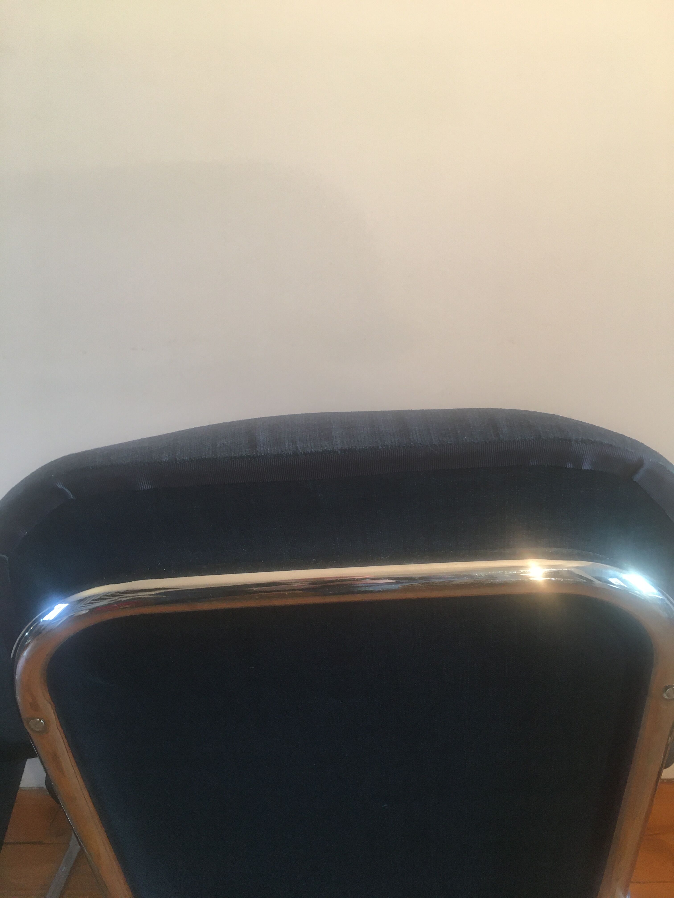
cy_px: 449
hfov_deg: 48.2
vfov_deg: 61.7
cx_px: 337
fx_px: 753
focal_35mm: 29
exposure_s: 1/33
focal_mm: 4.15
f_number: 2.2
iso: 80
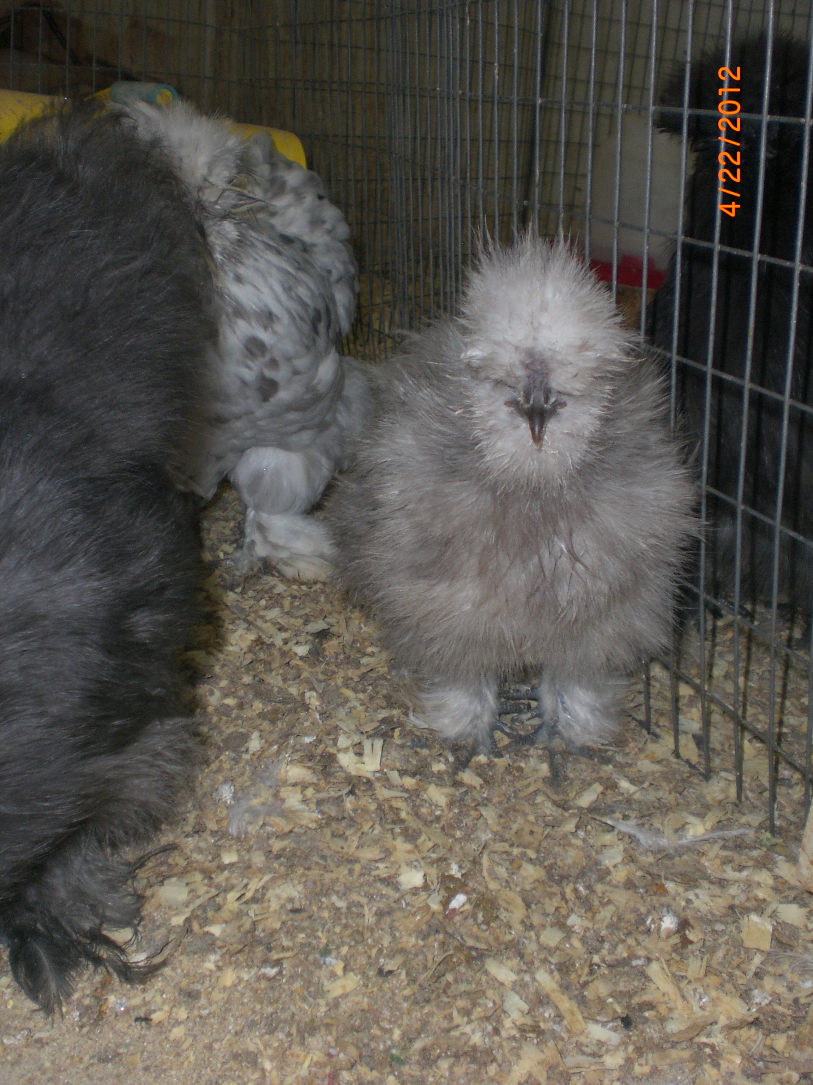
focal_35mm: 38
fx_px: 1190
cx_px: 406
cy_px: 542
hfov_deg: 37.7
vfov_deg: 49.0
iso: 100
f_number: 3.1
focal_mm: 6.3
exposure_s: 1/30
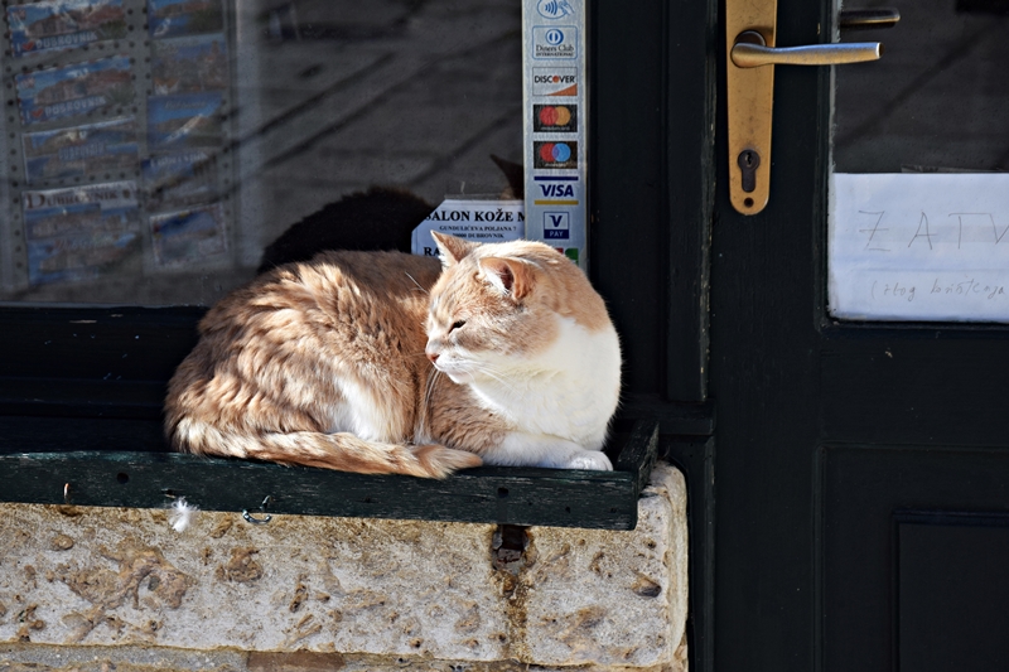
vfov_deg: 10.2
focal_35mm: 135
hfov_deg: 15.2
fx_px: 3783
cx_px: 504
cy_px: 336
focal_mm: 90
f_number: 5.6
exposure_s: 1/500
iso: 220
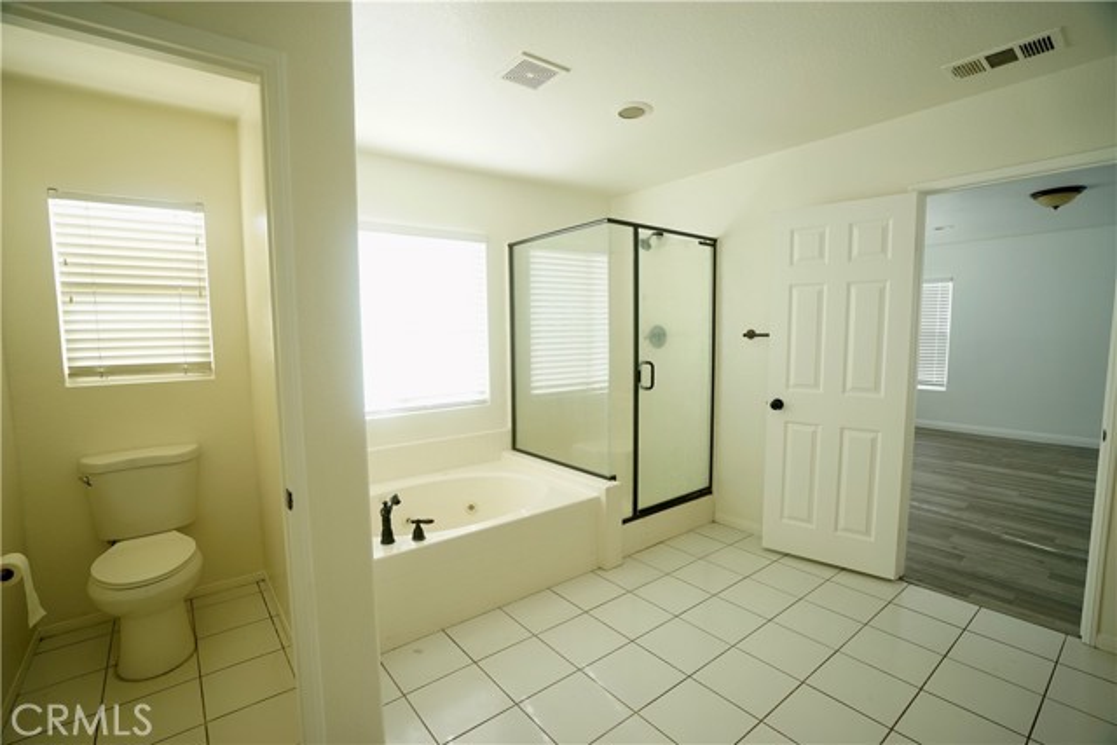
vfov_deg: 73.8
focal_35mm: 16
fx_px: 497
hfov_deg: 96.7
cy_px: 372
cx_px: 558
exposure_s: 1/60
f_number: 4
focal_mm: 16
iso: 400
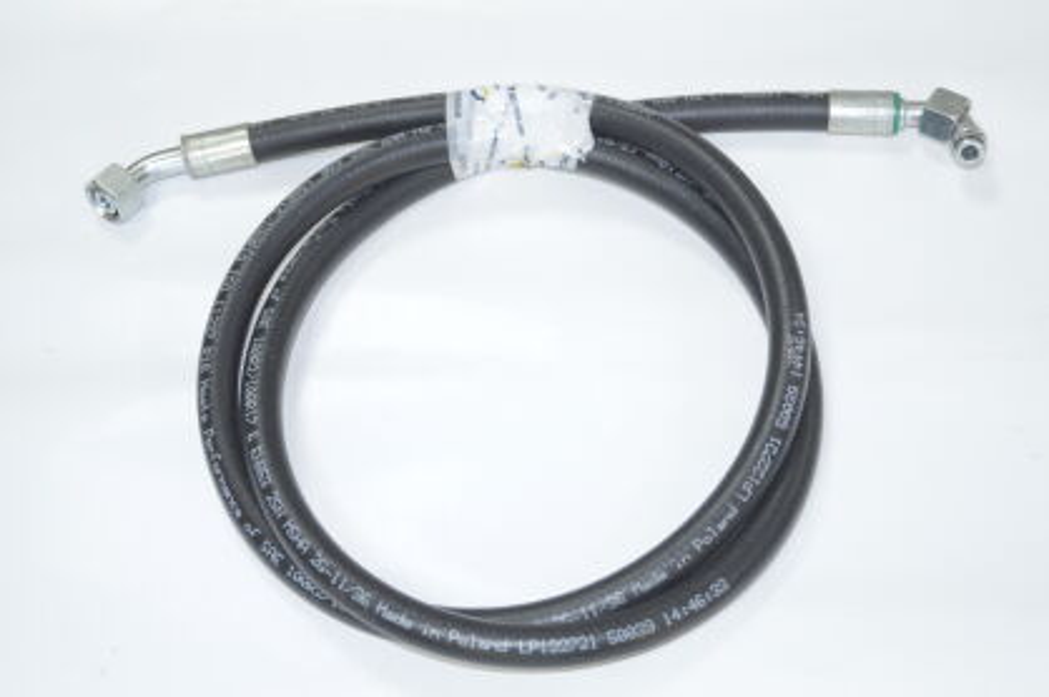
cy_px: 348
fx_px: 1965
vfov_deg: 20.1
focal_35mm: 68
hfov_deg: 29.9
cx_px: 524
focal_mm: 45
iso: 100
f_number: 5.6
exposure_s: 1/5
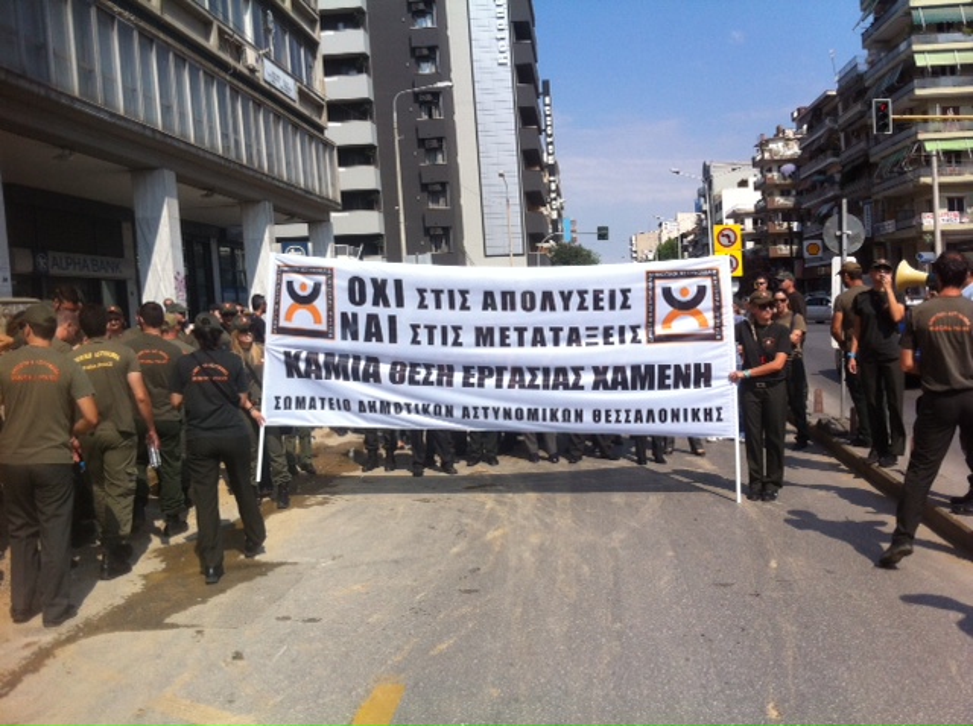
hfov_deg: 52.7
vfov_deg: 40.6
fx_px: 982
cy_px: 363
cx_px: 486
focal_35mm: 35
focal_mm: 3.85
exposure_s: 1/2011
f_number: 2.8
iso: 80
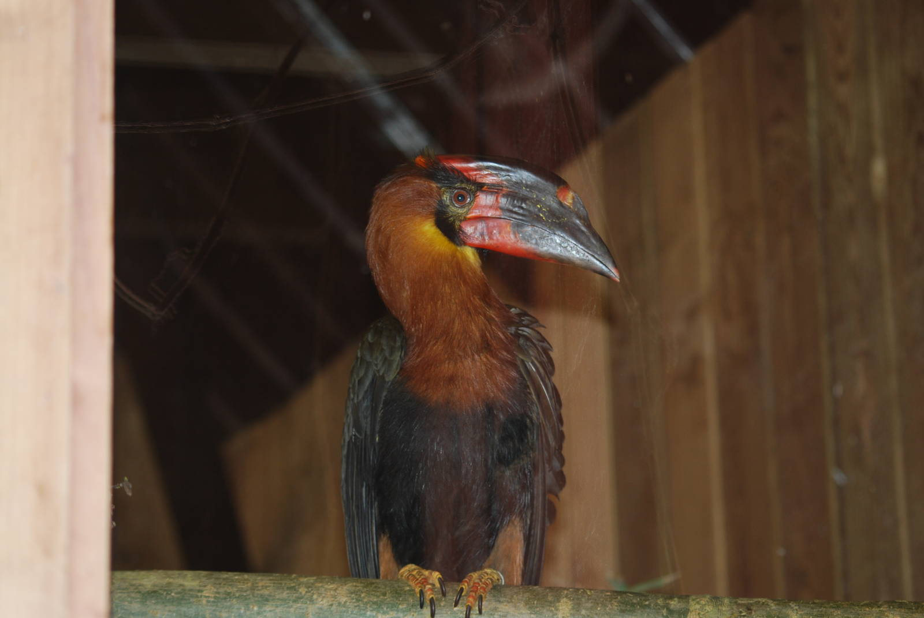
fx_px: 3315
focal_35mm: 129
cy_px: 309
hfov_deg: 15.9
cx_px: 462
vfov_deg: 10.7
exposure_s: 1/60
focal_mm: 86
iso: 220
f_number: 4
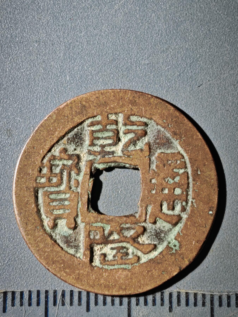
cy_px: 158
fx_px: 917
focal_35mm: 100
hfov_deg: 14.8
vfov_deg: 19.6
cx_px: 119
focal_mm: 9
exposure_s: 1/100
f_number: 2
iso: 160
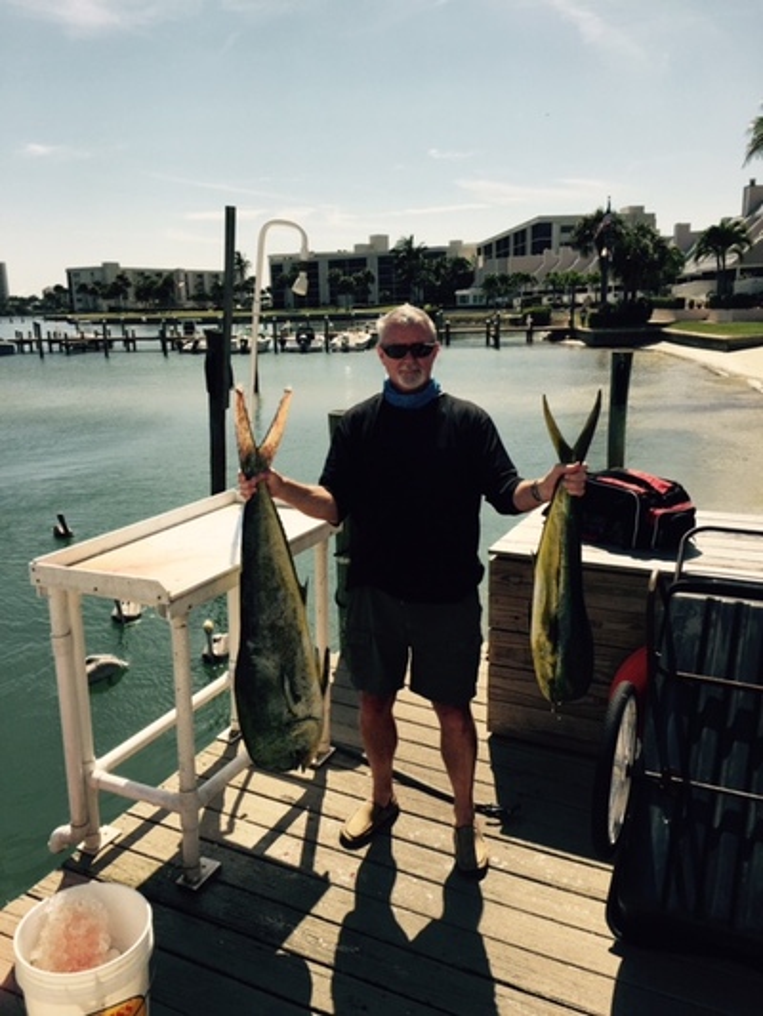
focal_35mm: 29
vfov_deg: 61.6
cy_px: 508
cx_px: 382
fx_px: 852
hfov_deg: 48.2
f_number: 2.2
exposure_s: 1/3300
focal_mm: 4.15
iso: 32
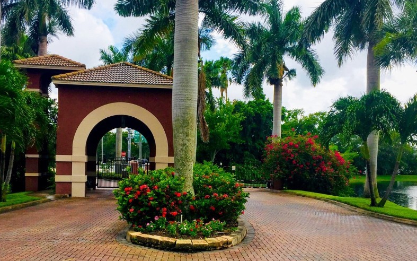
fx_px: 455
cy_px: 161
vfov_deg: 31.9
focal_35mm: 40
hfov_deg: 49.3
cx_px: 199
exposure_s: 1/659
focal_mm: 4.15
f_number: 2.2
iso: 32
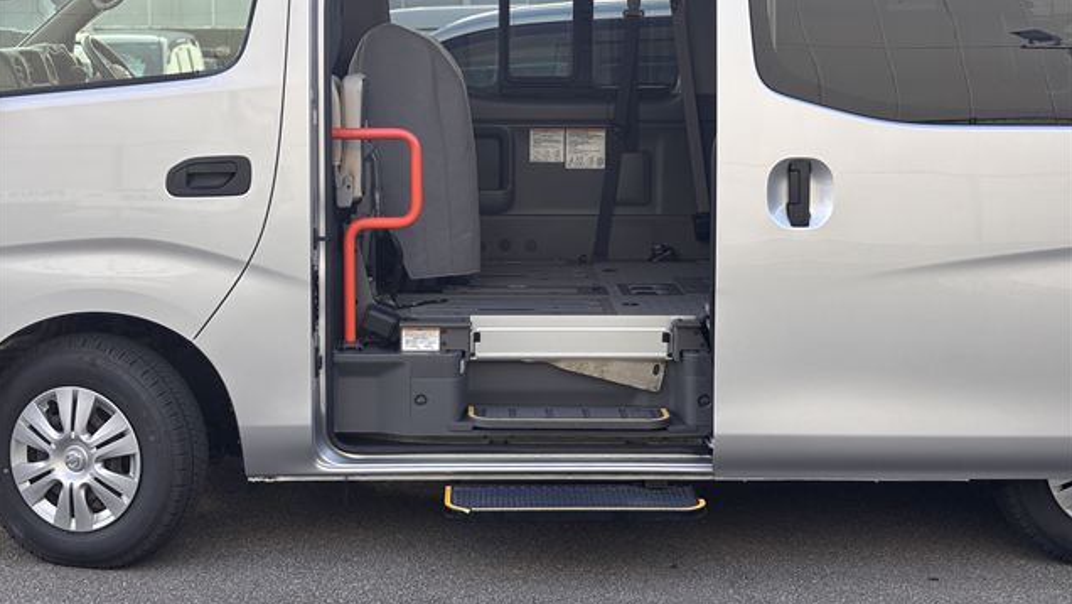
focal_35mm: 57
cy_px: 214
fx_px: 1621
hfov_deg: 36.6
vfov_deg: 21.0
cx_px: 534
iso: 32
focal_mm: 5.96
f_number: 1.6
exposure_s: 1/233
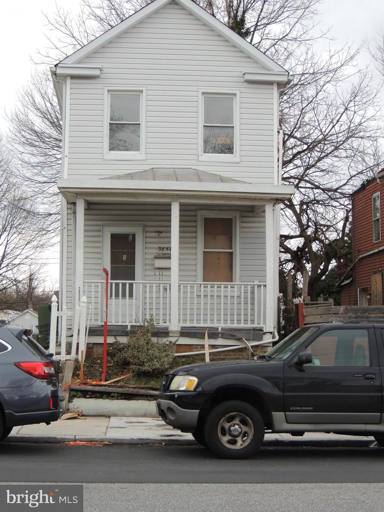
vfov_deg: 32.2
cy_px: 256
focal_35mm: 60
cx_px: 192
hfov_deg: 24.4
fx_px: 887
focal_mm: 10.7
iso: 360
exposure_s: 1/400
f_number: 3.7
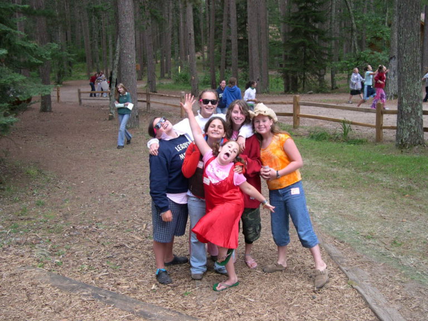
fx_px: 470
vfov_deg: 37.7
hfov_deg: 49.0
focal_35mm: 38
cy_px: 160
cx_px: 214
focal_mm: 8
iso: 100
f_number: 2.8
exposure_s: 1/60.1
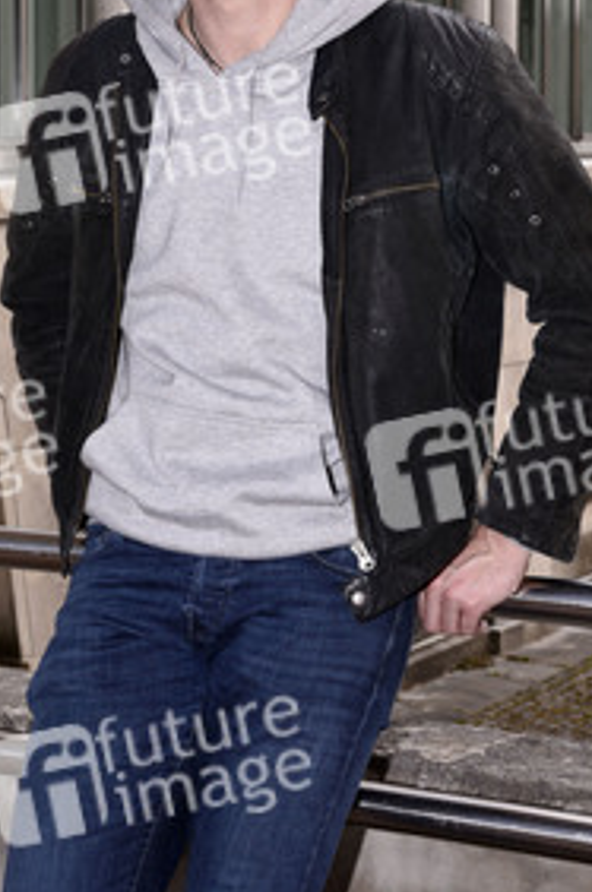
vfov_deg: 23.1
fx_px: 2179
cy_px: 297
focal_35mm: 88
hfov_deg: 15.5
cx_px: 241
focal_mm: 62
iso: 500
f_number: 11
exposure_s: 1/160
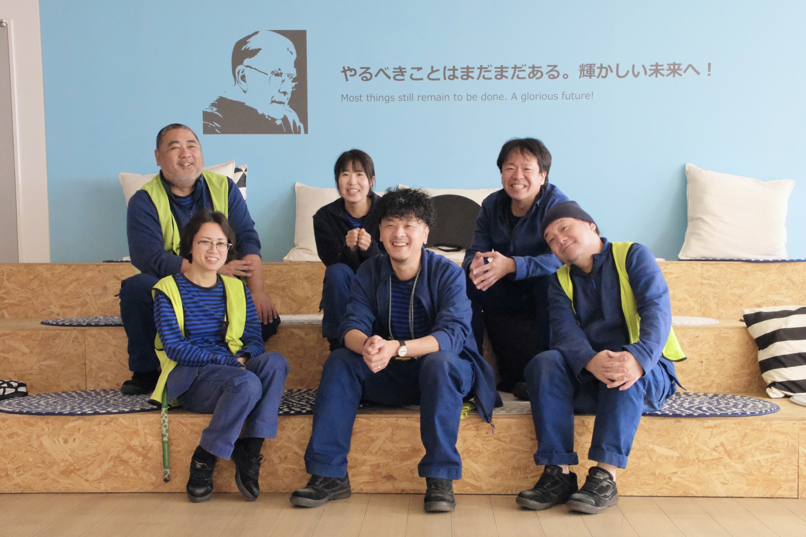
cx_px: 403
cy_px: 268
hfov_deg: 47.4
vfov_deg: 32.6
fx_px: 918
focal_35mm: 41
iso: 12800
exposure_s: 1/27
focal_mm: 27.5
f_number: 10
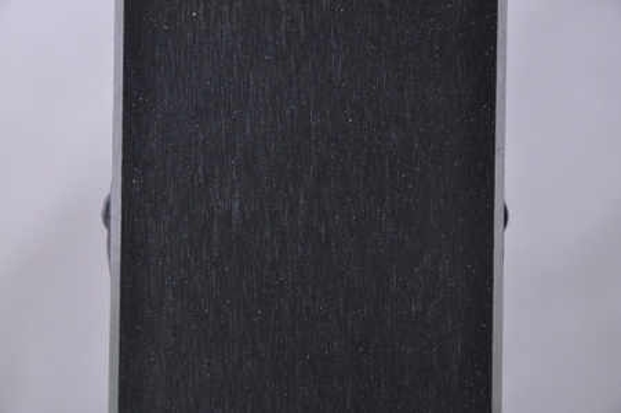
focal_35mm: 158
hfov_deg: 13.1
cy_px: 206
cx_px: 310
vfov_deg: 8.7
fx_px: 2714
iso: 3200
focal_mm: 105
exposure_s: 1/125
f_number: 9.5
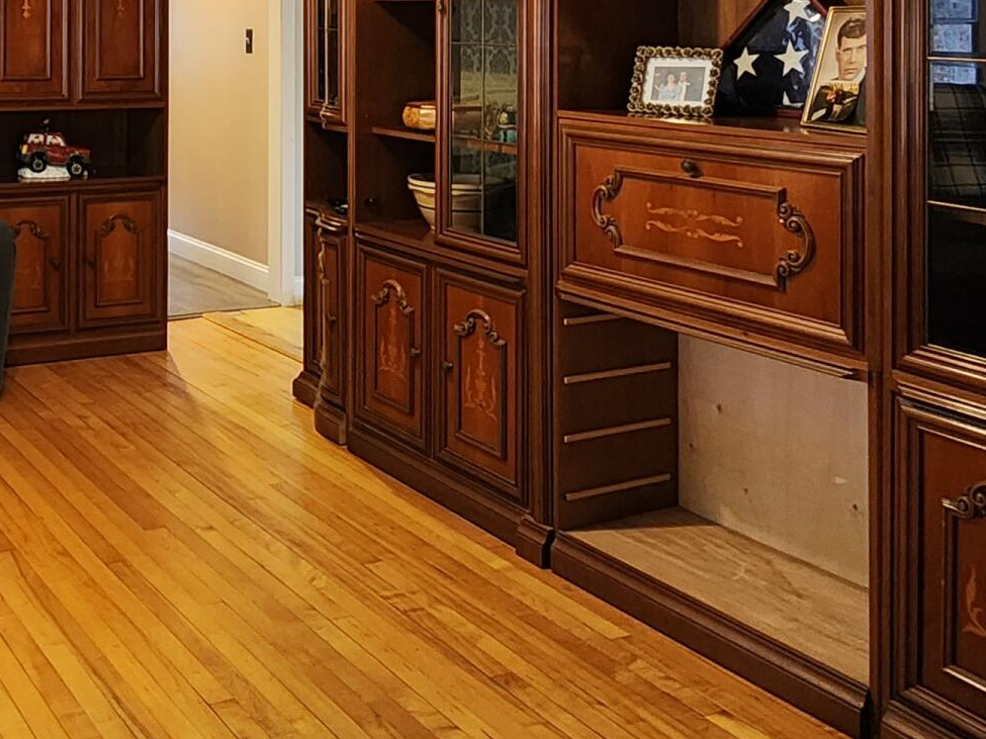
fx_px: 1139
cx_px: 121
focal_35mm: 40
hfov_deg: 43.3
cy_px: 17
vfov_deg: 33.2
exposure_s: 1/30
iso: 320
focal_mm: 2.2
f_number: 2.2
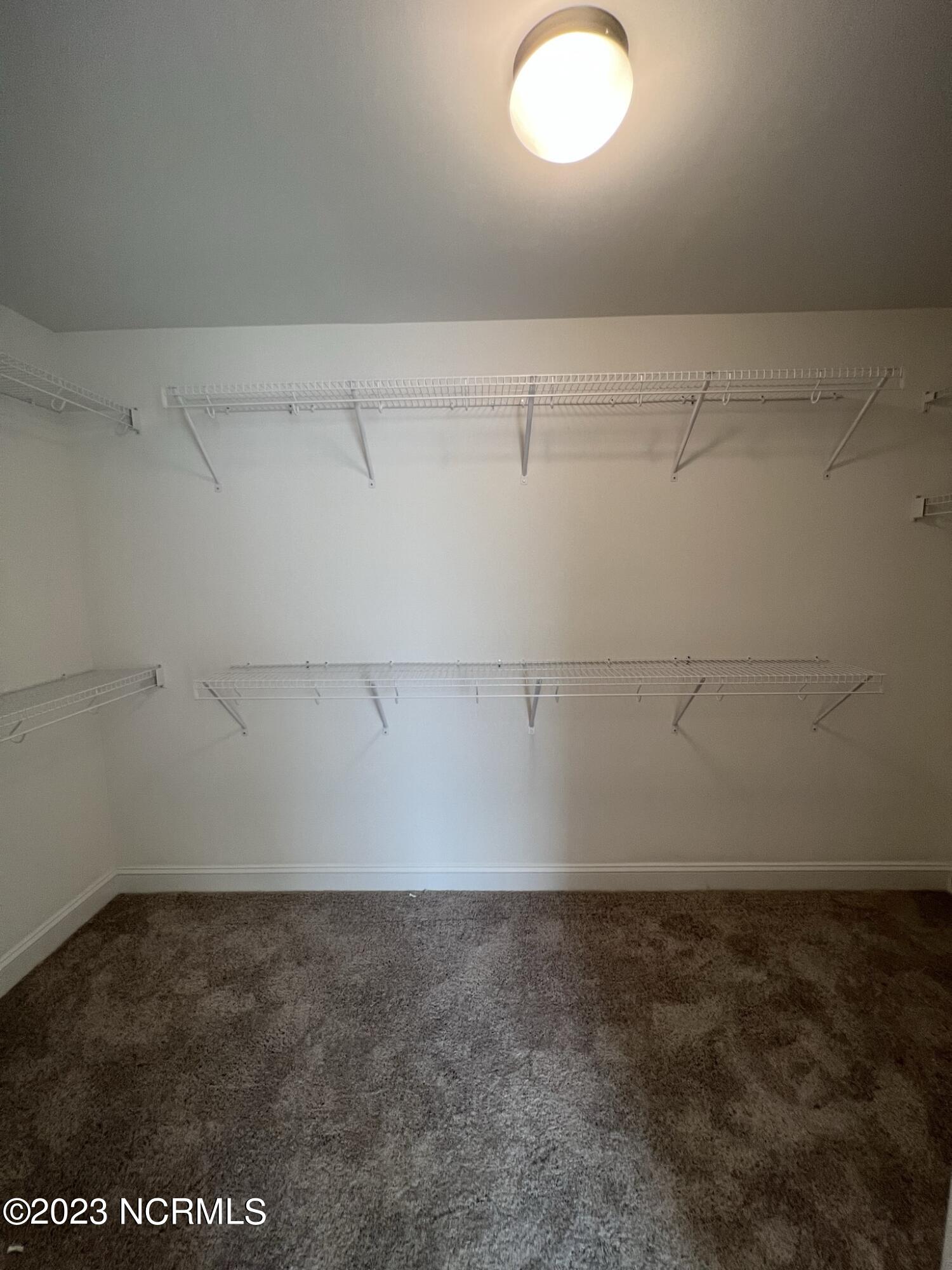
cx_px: 476
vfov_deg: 106.2
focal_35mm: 13
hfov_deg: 89.9
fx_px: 477
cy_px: 635
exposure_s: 1/120
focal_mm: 1.57
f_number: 1.8
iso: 100
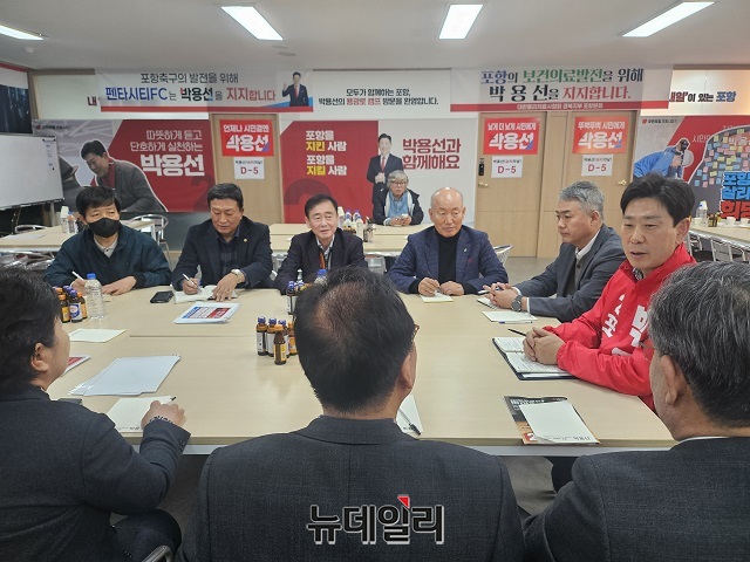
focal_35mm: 24
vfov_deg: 56.8
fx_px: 520
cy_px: 281
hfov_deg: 71.6
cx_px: 375
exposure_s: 1/120
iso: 160
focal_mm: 5
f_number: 1.8
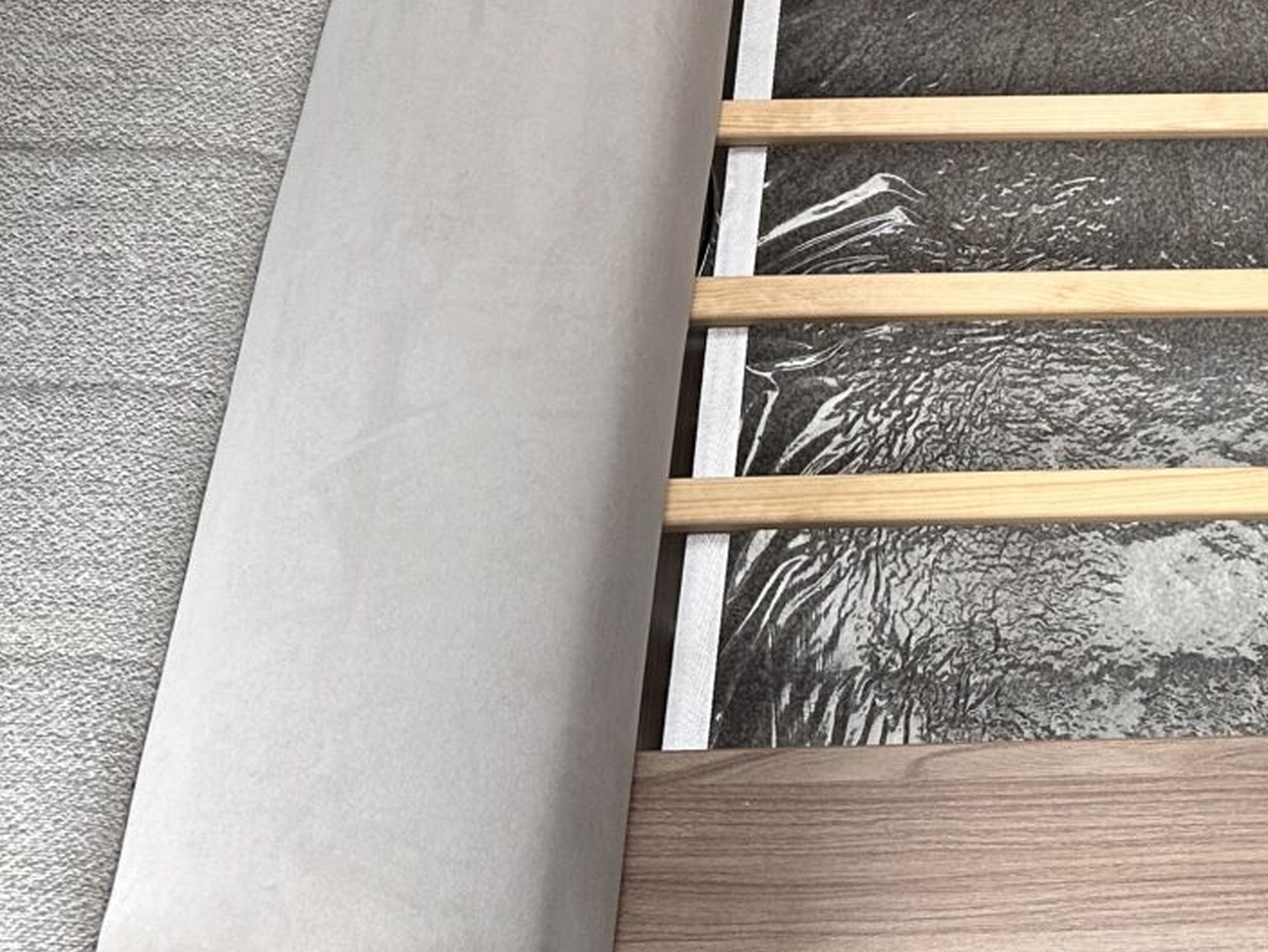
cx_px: 1194
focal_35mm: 70
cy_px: -191
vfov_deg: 19.8
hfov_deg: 26.6
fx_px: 2565
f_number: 1.78
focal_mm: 6.86
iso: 160
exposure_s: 1/121
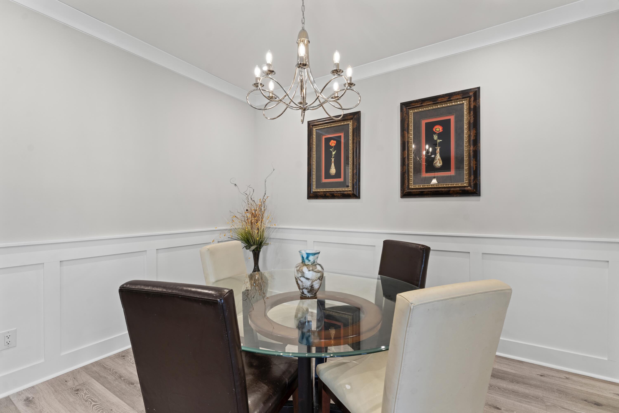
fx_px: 275
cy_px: 206
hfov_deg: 96.7
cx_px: 310
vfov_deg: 73.7
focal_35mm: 16
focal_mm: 16
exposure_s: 1/4
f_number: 8
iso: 400
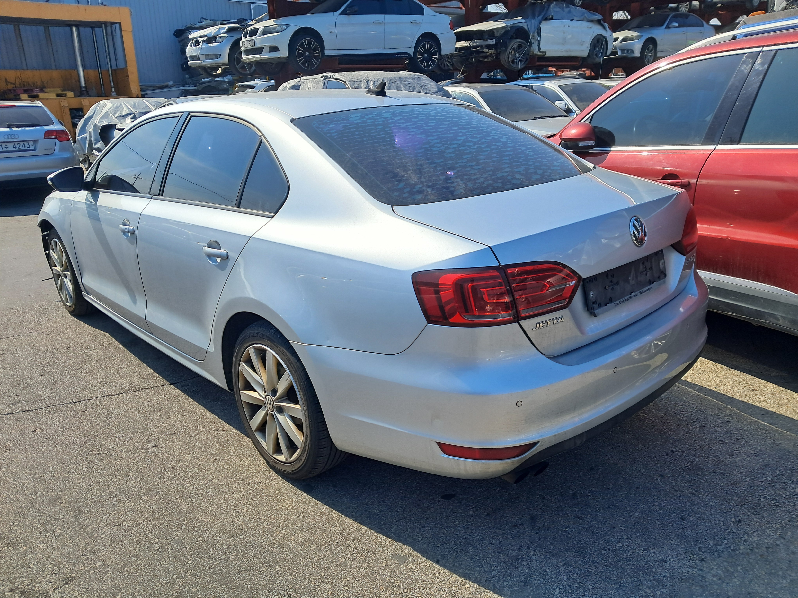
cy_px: 299
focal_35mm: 27
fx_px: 622
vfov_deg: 51.4
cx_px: 399
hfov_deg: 65.3
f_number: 1.8
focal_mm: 4
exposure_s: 1/1050
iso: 50
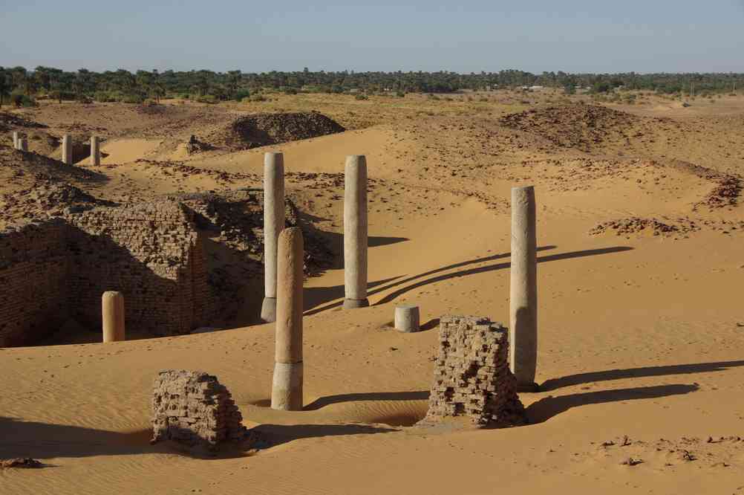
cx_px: 372
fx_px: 1487
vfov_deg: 18.9
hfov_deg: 28.1
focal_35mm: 72
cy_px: 248
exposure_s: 1/125
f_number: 11
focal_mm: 47.5
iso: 100
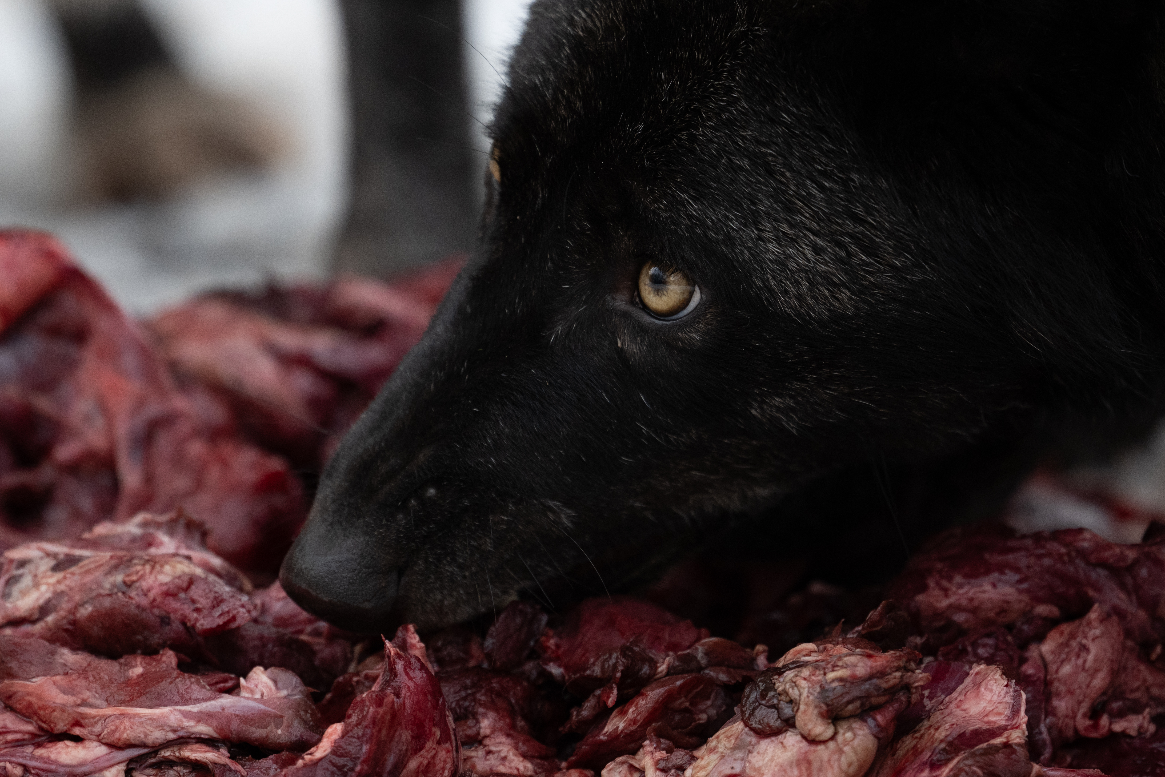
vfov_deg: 2.1
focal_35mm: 667
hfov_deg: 3.1
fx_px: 21584
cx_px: 644
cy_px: 153
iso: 800
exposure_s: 1/1600
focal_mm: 400
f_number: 3.2
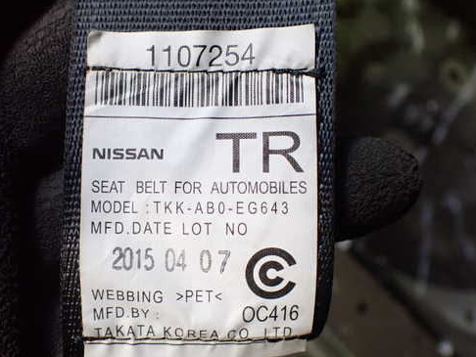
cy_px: 195
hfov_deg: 50.0
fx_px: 509
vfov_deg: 38.7
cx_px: 212
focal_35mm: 37
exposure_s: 1/100
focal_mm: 5.4
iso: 800
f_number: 2.3
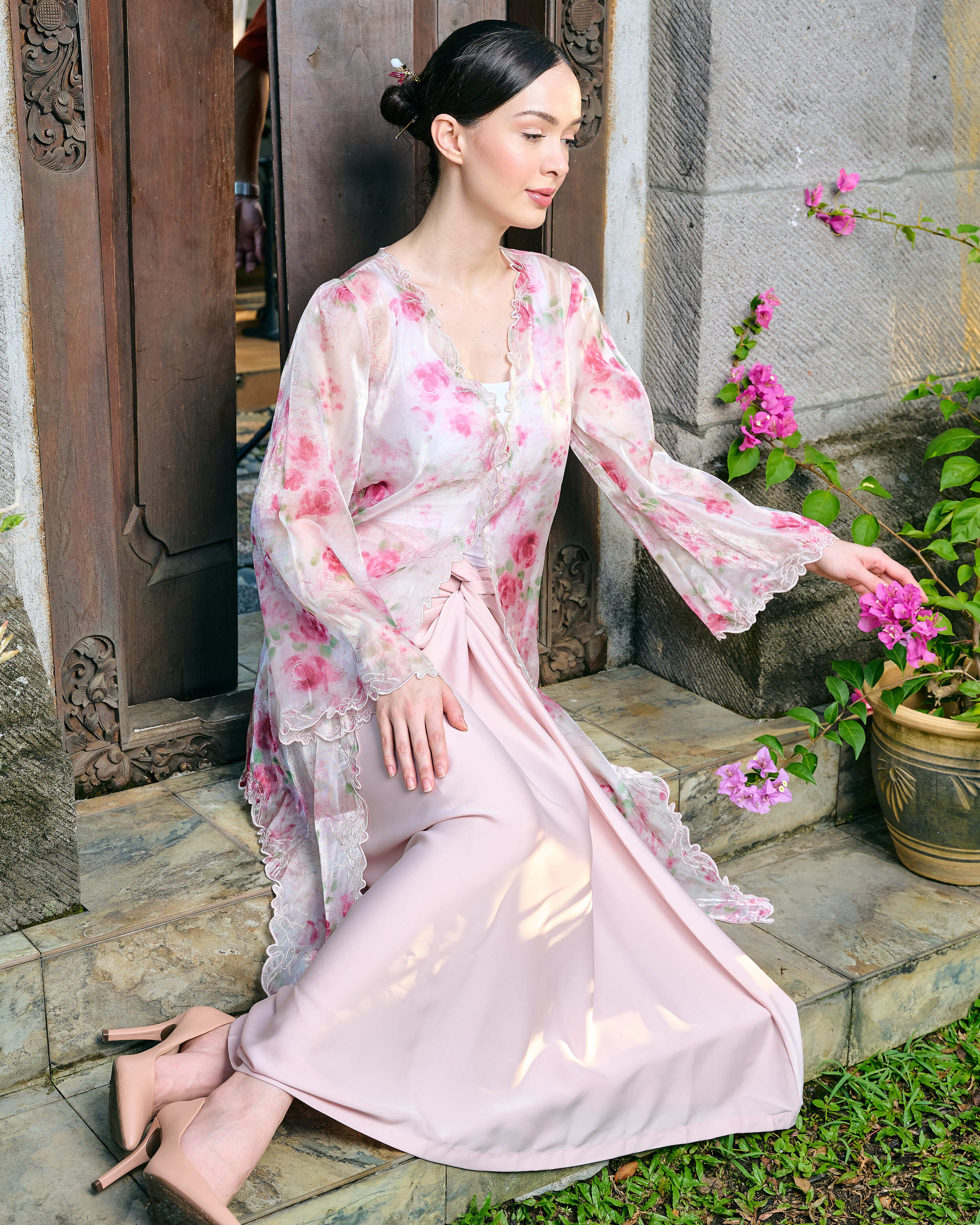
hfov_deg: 30.2
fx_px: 1813
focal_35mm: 50
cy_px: 596
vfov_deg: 37.3
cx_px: 471
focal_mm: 40
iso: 320
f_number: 5
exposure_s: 1/160
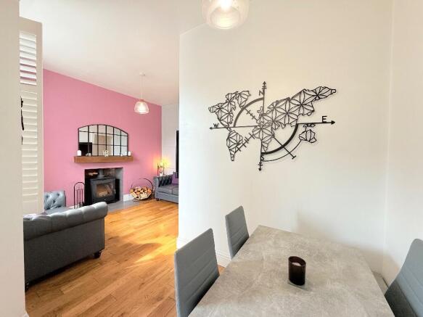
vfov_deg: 85.7
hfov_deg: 102.1
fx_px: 171
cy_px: 158
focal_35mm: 14
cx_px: 212
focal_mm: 2.22
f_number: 2.2
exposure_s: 1/100
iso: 80
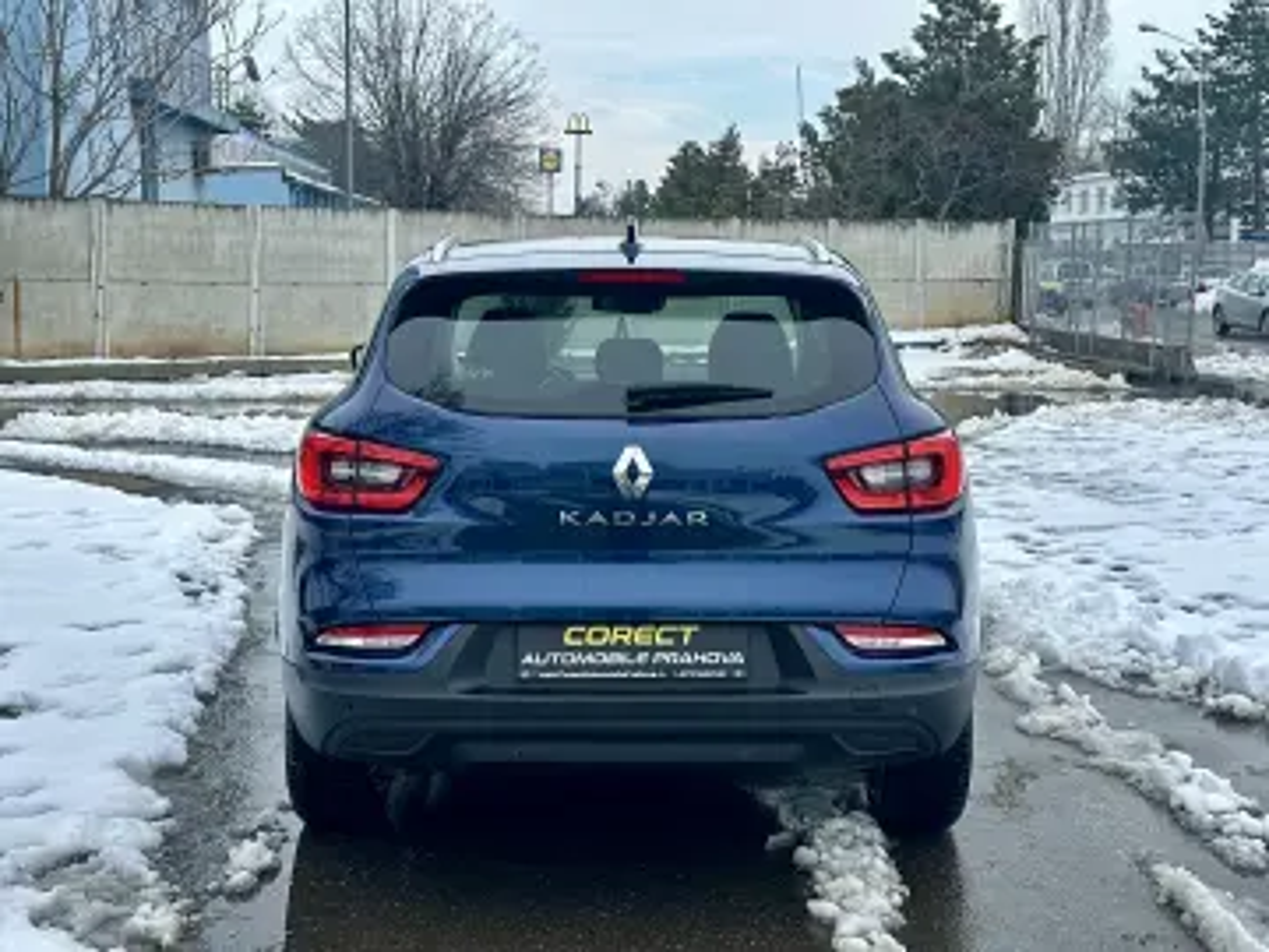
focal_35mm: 48
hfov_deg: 39.7
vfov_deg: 30.3
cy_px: 476
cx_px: 634
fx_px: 1760
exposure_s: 1/1695
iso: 64
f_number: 1.78
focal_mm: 6.86
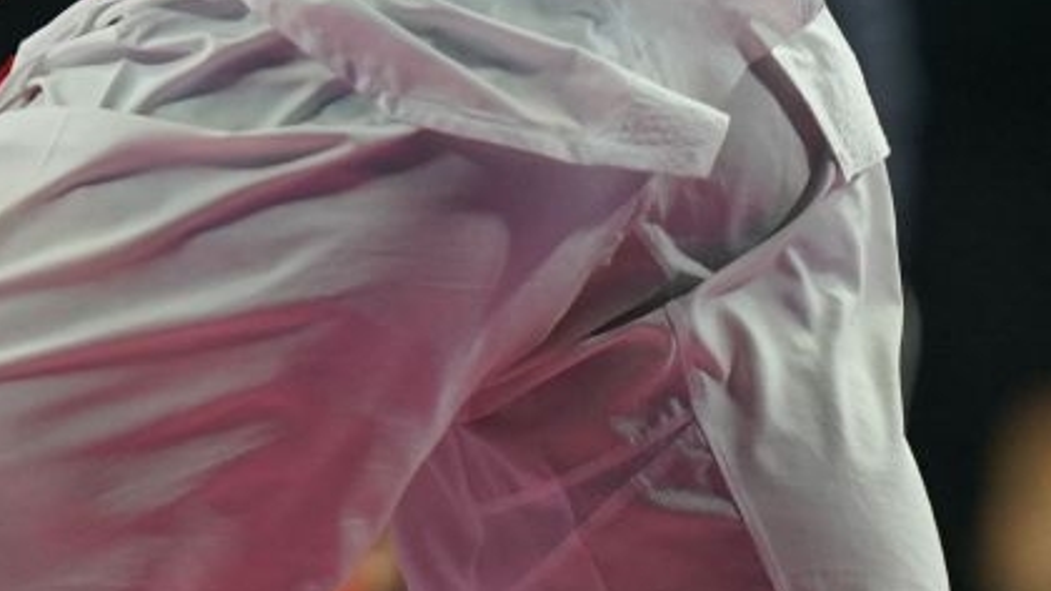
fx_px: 50067
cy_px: -456
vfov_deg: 0.7
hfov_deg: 1.2
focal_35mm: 1797
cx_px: -400
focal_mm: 400
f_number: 2.8
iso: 2000
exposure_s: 1/1000
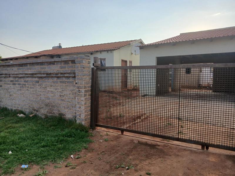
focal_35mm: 26
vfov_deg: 53.1
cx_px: 118
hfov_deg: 67.3
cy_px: 88
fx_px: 177
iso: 20
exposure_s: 1/242
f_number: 1.8
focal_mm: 3.98
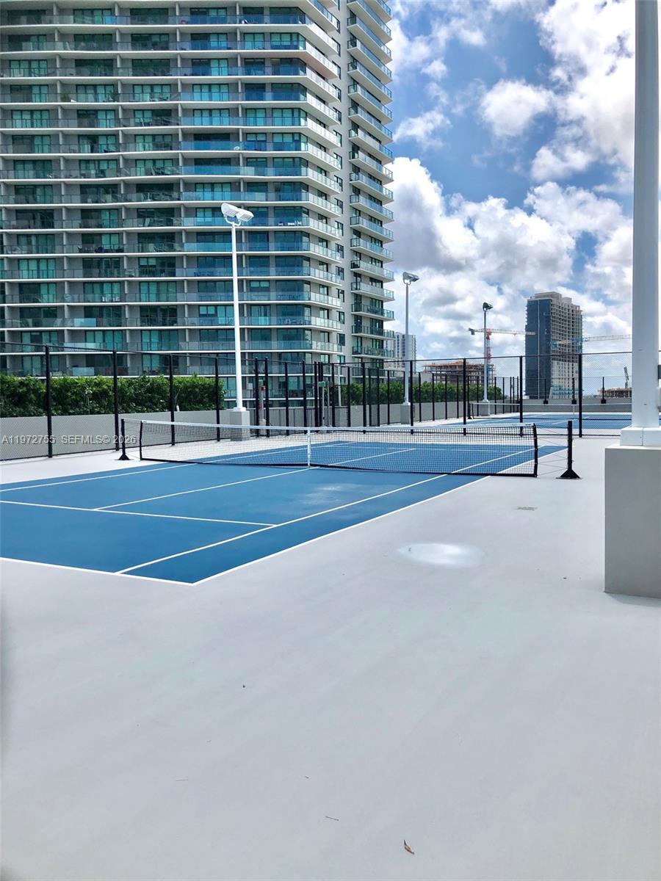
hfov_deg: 49.7
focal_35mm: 28
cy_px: 440
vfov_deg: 63.4
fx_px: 713
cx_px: 330
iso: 20
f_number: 1.8
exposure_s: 1/2703
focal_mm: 4
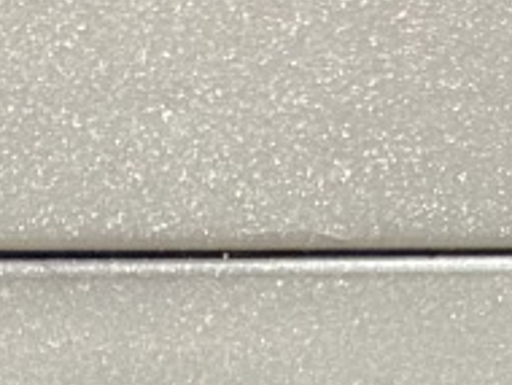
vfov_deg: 9.8
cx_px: 167
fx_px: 2073
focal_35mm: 140
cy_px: 789
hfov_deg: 14.1
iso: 125
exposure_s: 1/60
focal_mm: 4.25
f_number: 1.8
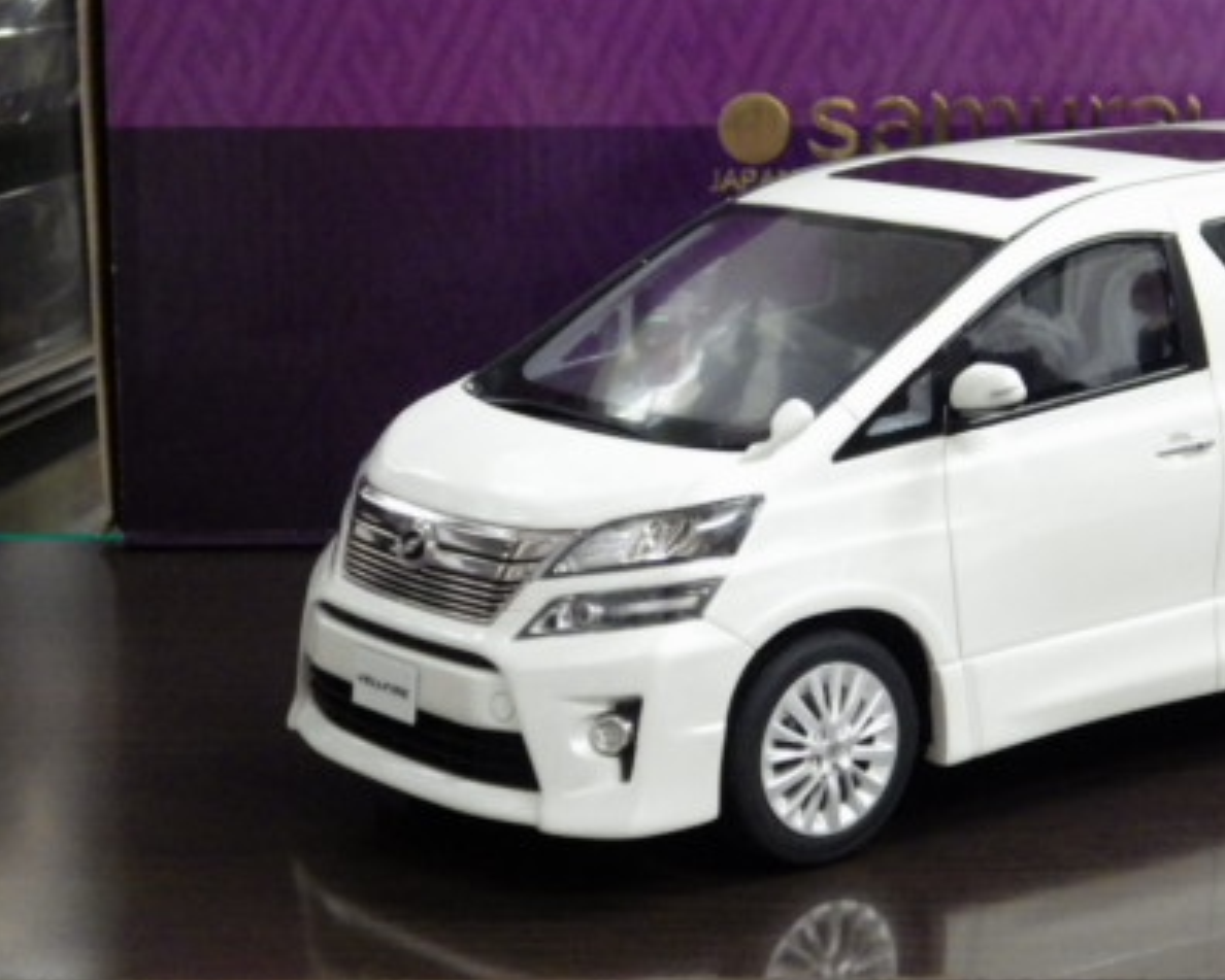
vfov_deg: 16.5
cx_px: 916
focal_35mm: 93
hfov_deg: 20.4
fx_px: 3373
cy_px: 331
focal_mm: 10.7
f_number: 4
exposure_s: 1/30
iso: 800
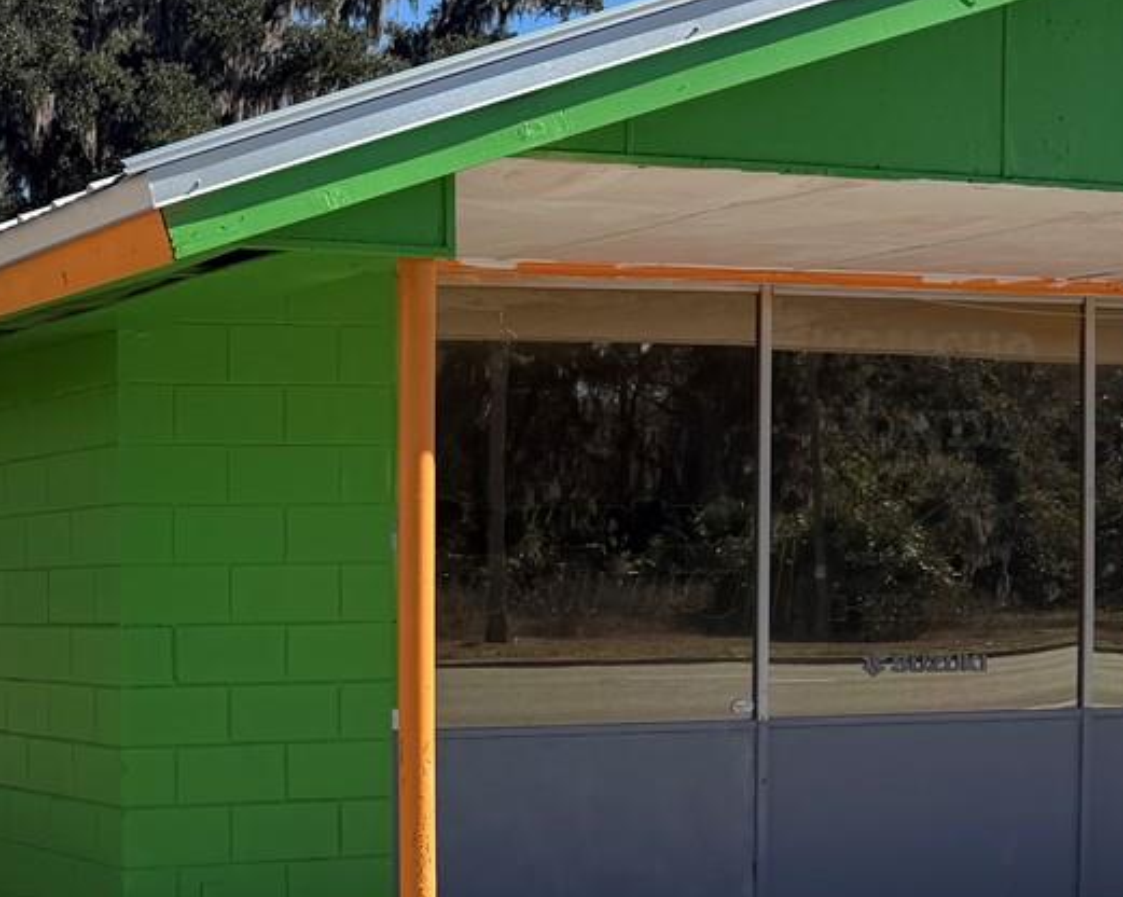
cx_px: -155
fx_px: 2391
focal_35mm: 72
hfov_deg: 24.4
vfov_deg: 21.0
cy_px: 692
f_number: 1.78
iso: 80
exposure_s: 1/4405
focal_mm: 6.76
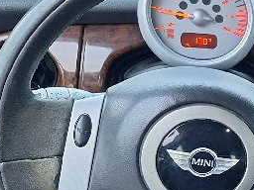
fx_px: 660
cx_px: 422
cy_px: 171
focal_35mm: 90
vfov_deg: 16.2
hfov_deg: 18.3
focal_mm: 5.54
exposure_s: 1/25
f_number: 1.8
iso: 320
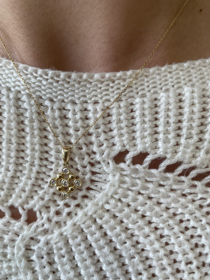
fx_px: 210
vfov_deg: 67.3
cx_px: 105
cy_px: 140
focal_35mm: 26
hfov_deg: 53.1
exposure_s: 1/206
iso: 32
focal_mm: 4.2
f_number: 1.6
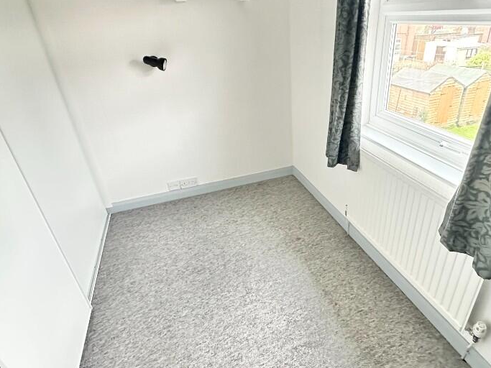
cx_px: 286
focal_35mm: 21
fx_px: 298
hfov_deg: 78.4
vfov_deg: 63.3
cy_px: 169
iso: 1000
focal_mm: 2.22
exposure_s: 1/60
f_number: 2.2
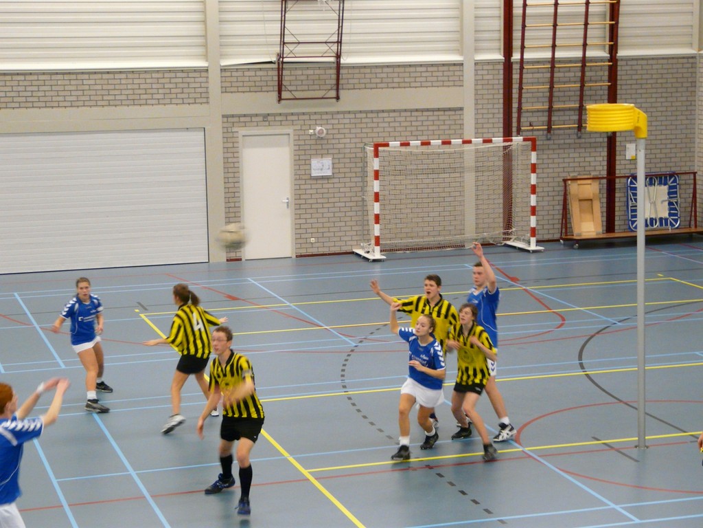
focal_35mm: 79
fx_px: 1604
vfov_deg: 18.7
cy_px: 264
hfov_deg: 24.7
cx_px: 352
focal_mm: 12.9
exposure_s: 1/30
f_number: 3.2
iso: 400
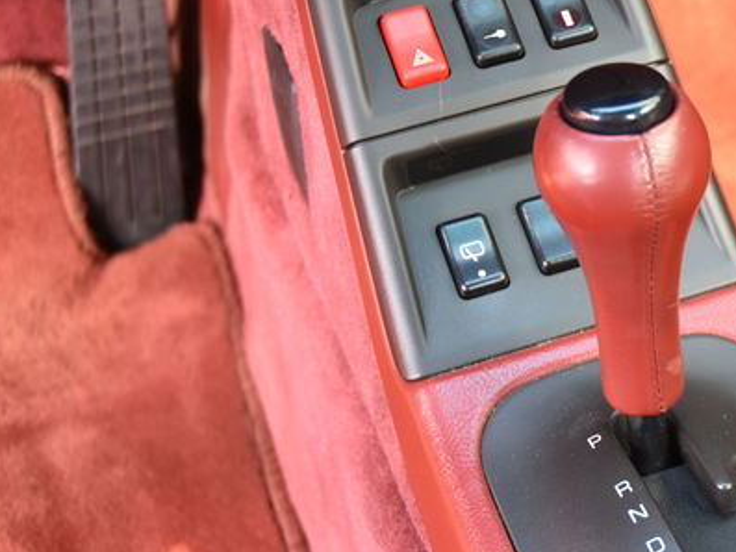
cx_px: 690
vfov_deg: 18.2
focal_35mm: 81
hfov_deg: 23.4
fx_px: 1721
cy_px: 321
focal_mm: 29
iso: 1000
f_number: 4
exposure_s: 1/60
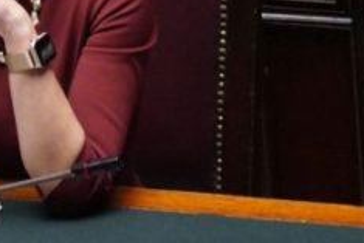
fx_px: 17968
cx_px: -28
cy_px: -54
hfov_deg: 1.2
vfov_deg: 0.8
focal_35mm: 1776
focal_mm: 400
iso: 12800
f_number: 5.6
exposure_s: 1/160
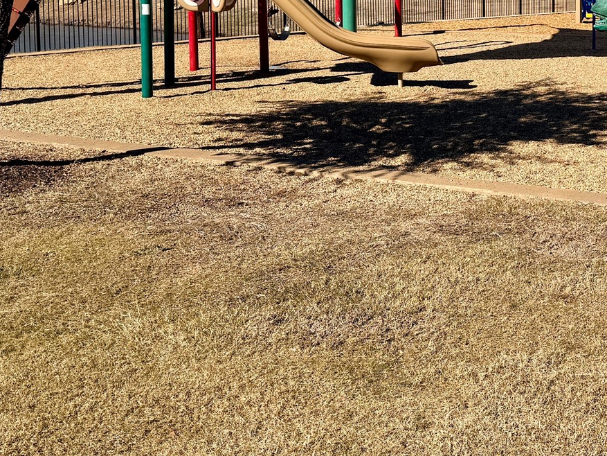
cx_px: 445
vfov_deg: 24.8
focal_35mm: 56
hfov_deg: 33.7
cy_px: -7
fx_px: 982
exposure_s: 1/6173
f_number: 1.78
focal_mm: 6.76
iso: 80
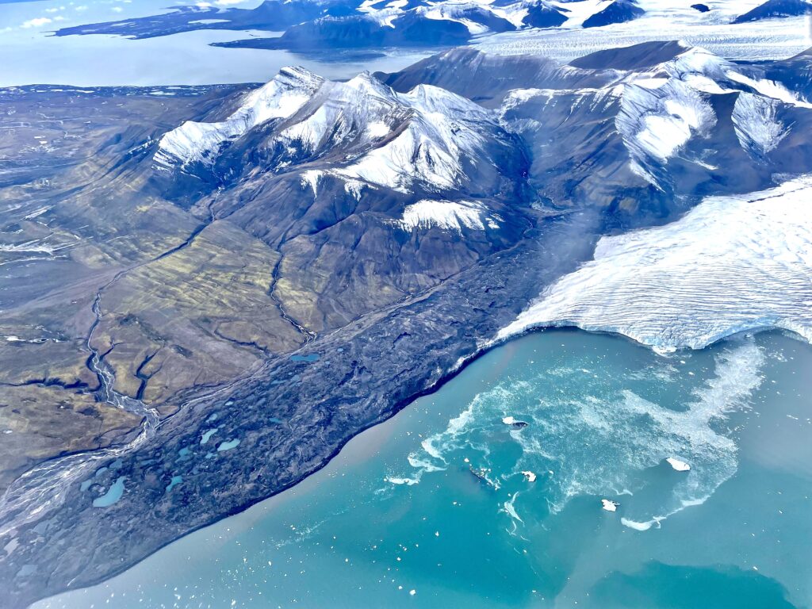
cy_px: 304
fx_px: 610
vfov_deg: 53.1
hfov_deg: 67.3
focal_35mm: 26
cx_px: 406
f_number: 1.6
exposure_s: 1/917
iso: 32
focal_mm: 4.2
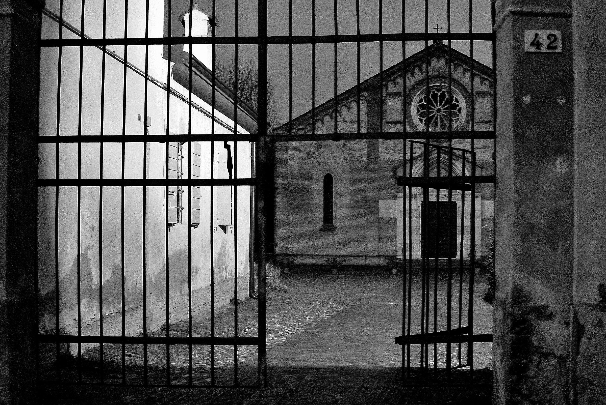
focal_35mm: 49
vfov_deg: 27.6
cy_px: 202
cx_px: 303
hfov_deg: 40.3
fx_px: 826
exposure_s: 1/80
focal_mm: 18.5
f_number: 2.2
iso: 3200
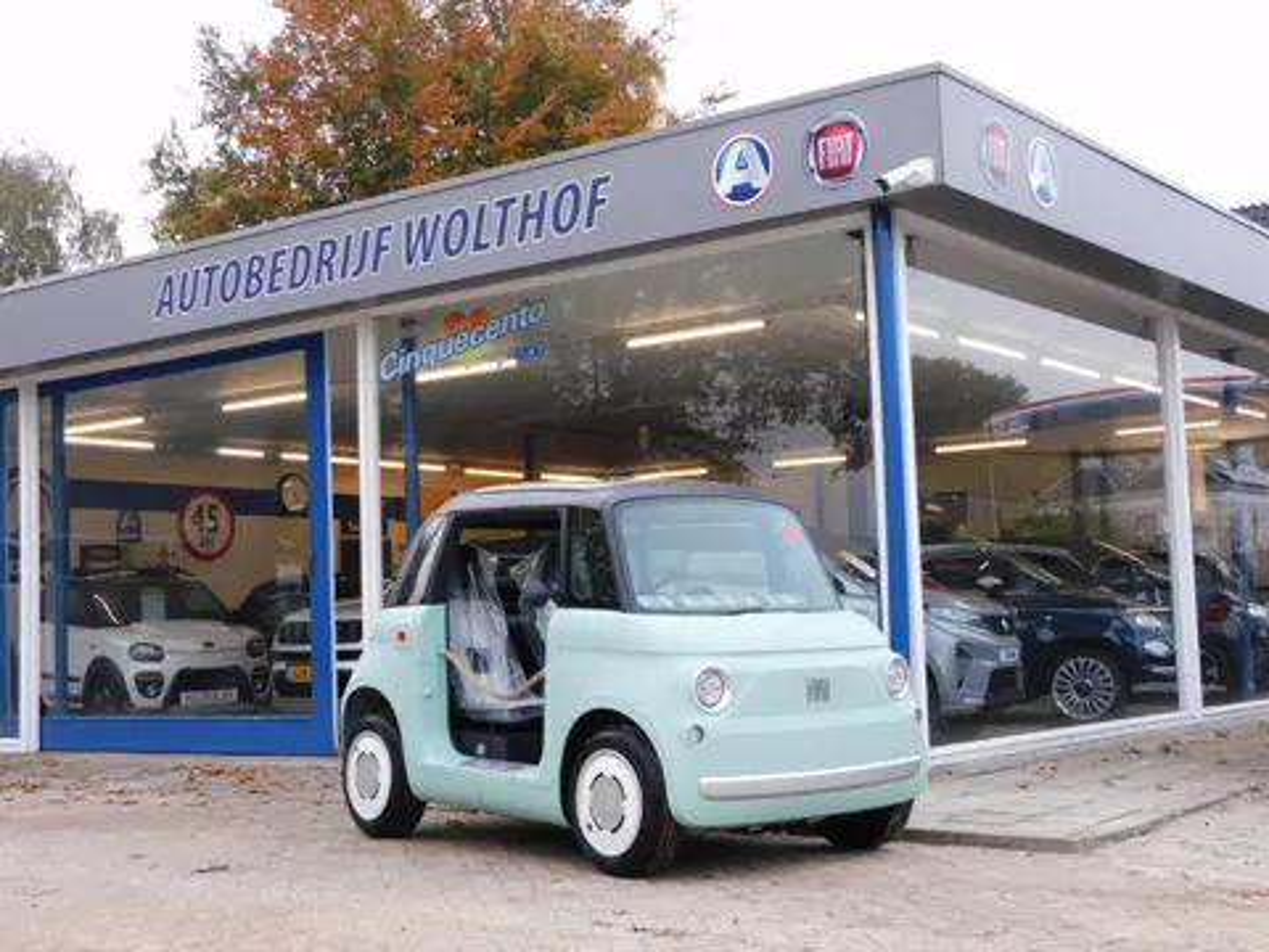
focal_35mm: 50
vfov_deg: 29.1
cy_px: 476
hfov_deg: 38.2
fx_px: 1833
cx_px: 634
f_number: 4
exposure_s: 1/30
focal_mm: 9
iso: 125
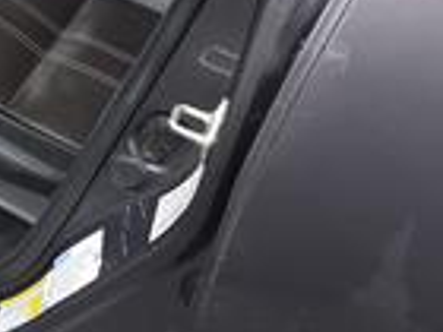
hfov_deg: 20.2
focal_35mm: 83
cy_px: -158
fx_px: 1062
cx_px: -225
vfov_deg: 16.3
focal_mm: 6.3
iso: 20
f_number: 1.7
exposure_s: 1/120
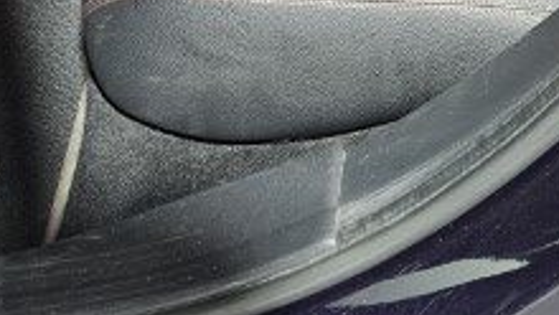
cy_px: -409
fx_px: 1083
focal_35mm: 73
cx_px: 473
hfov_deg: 28.1
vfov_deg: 13.1
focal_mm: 6.3
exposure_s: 1/25
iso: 500
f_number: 1.7
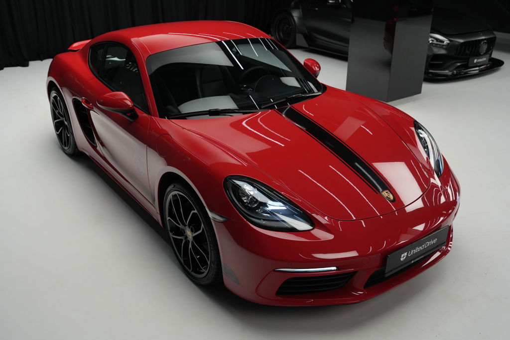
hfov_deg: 54.4
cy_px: 170
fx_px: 496
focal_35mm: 35
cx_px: 255
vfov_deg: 37.8
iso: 800
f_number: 4
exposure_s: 1/60
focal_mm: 35
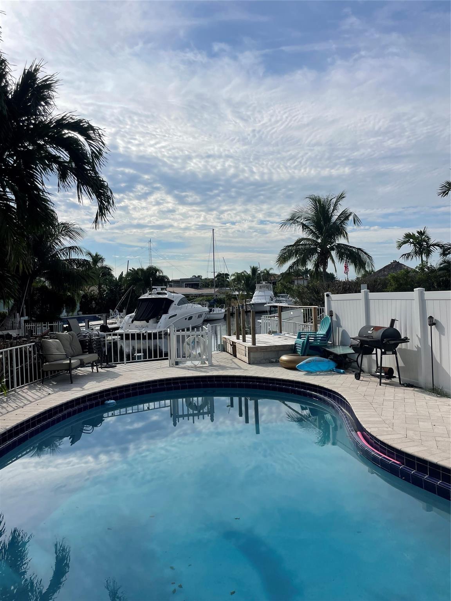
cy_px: 300
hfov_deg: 53.1
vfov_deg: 67.3
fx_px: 452
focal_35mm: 26
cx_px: 226
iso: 32
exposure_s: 1/8403
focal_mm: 4.2
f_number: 1.6
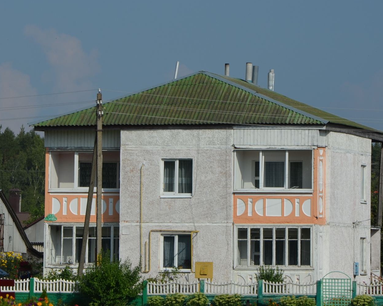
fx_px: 2024
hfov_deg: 10.8
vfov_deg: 8.7
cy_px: 153
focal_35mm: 179
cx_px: 216
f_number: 10
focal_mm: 105
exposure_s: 1/400
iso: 100
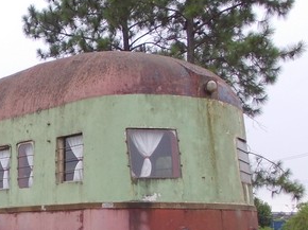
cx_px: 1
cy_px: 210
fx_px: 658
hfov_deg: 25.1
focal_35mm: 74
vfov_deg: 19.5
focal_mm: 4
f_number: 2.7
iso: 80
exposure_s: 1/320
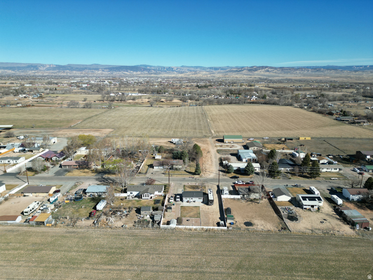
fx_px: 259
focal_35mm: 24
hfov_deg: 71.6
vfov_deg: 56.8
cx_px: 186
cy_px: 140
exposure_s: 1/3000
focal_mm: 6.72
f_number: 1.7
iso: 110
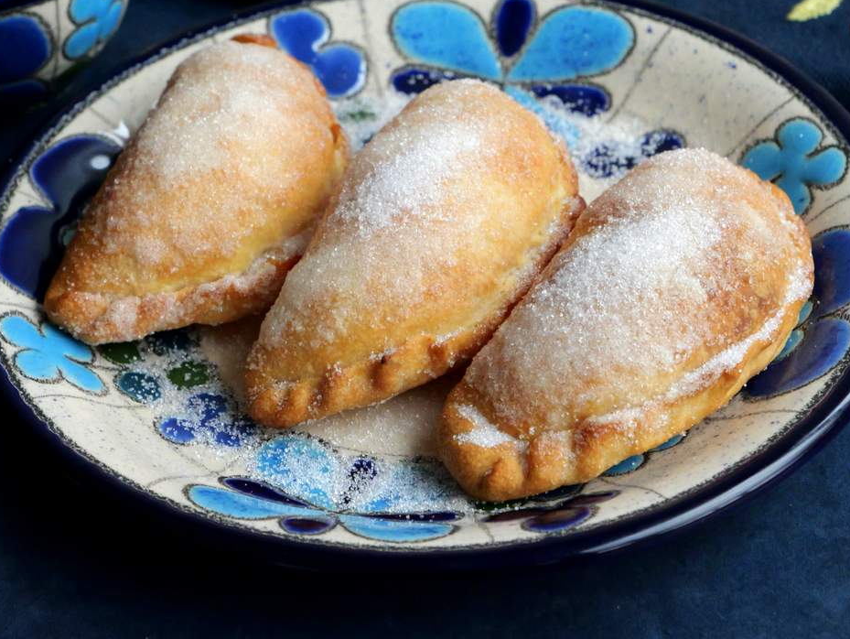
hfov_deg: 15.9
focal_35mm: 124
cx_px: 362
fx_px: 3047
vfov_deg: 12.0
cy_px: 260
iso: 3200
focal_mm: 48
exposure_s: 1/30
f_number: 7.1
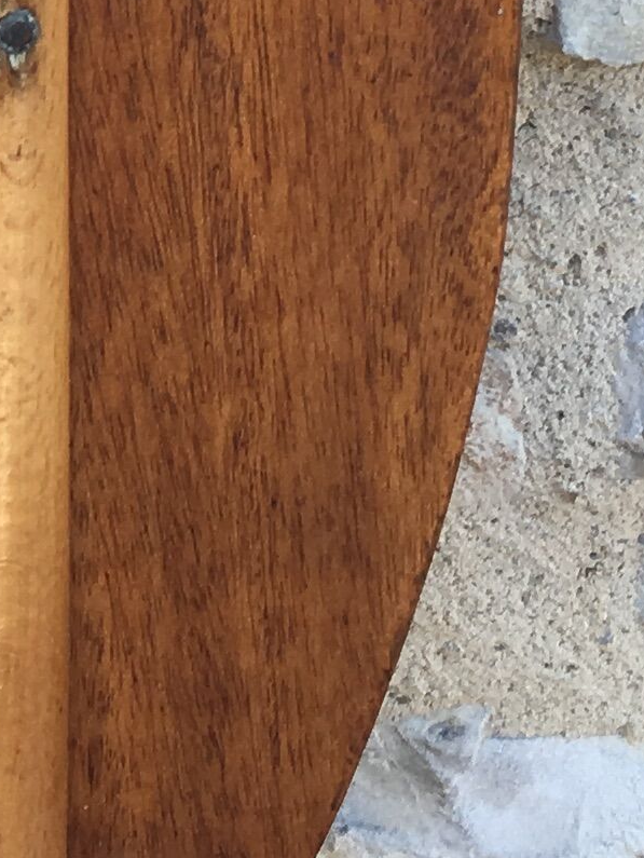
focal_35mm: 147
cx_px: -558
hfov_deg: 9.6
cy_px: -489
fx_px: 3643
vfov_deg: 12.6
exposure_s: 1/111
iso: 25
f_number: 2.2
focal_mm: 4.15
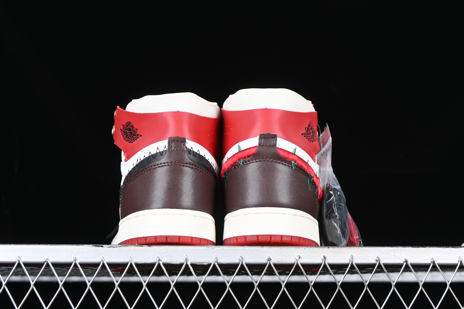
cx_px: 232
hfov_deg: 27.0
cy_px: 154
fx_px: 967
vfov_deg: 18.2
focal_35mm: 75
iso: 160
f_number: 6.3
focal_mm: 50
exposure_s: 1/60
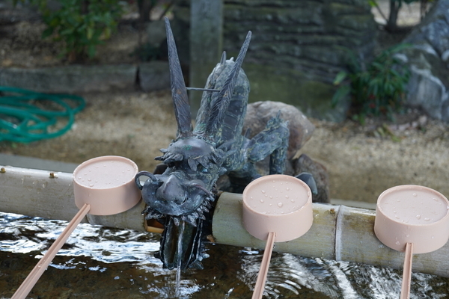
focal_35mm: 60
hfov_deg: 33.4
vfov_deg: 22.6
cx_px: 224
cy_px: 150
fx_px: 748
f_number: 5.6
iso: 500
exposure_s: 1/60
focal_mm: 60
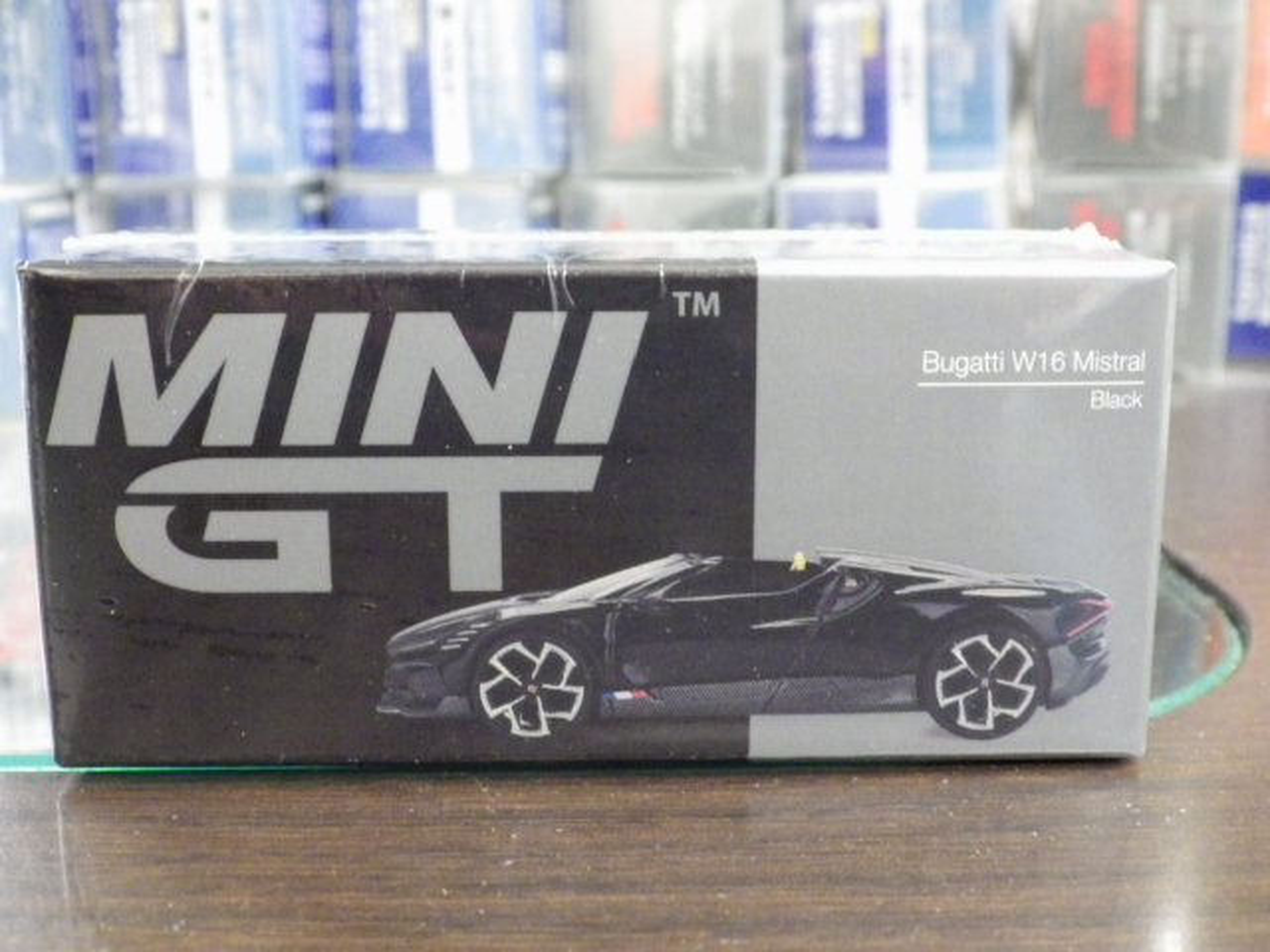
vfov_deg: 29.1
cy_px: 476
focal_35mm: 50
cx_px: 635
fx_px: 1834
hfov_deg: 38.2
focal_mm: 9
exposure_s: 1/20
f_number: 3.8
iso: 1600
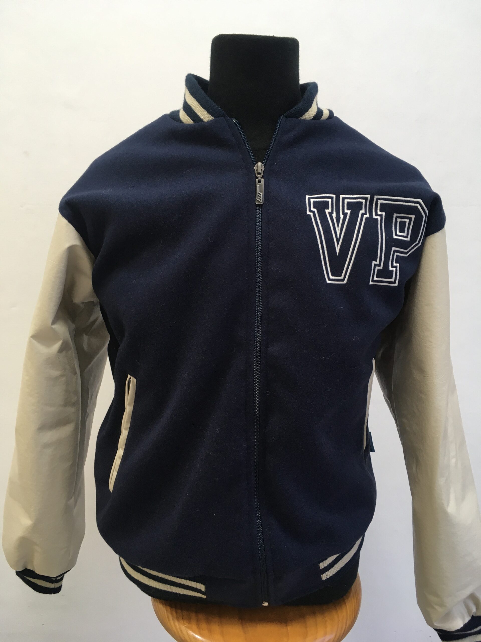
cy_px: 321
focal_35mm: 29
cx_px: 240
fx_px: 537
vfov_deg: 61.7
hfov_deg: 48.2
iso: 64
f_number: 2.2
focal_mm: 4.15
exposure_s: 1/33
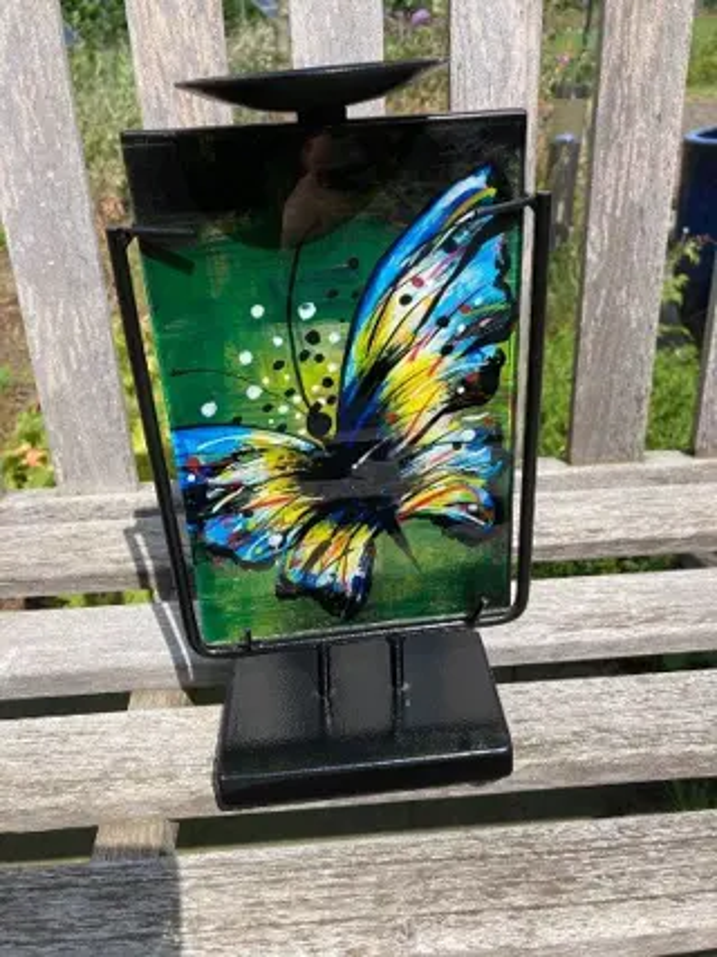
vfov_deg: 63.5
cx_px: 358
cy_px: 478
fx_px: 774
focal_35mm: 28
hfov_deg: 49.7
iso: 20
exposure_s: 1/1919
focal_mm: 3.99
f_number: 1.8
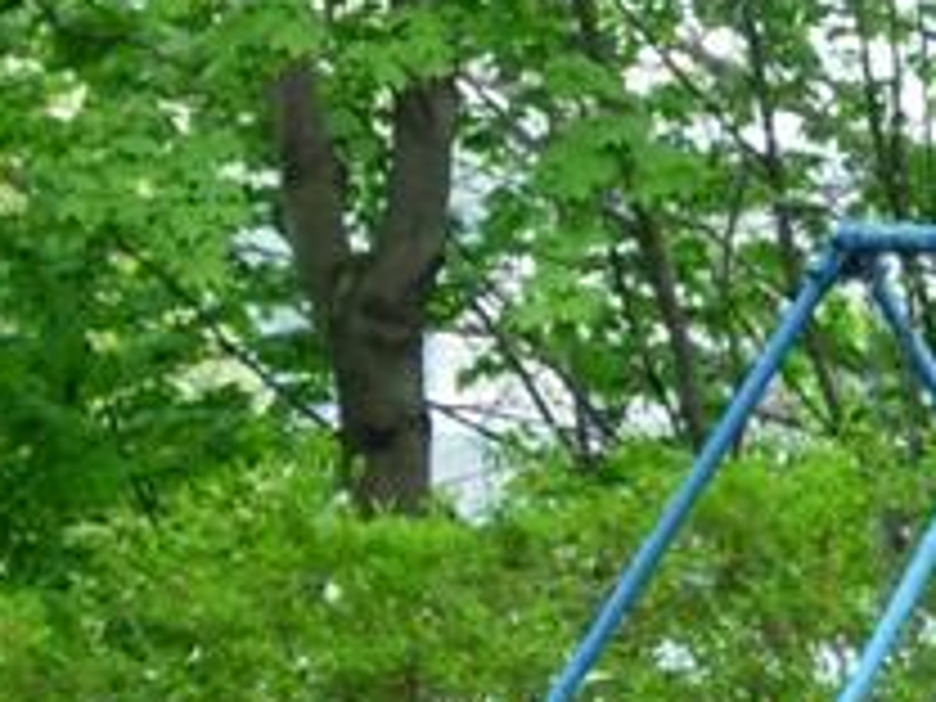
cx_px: 1557
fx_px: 13736
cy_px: 333
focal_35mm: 508
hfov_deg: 3.9
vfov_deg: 2.9
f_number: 4.6
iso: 79
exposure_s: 1/73.9
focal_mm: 21.3
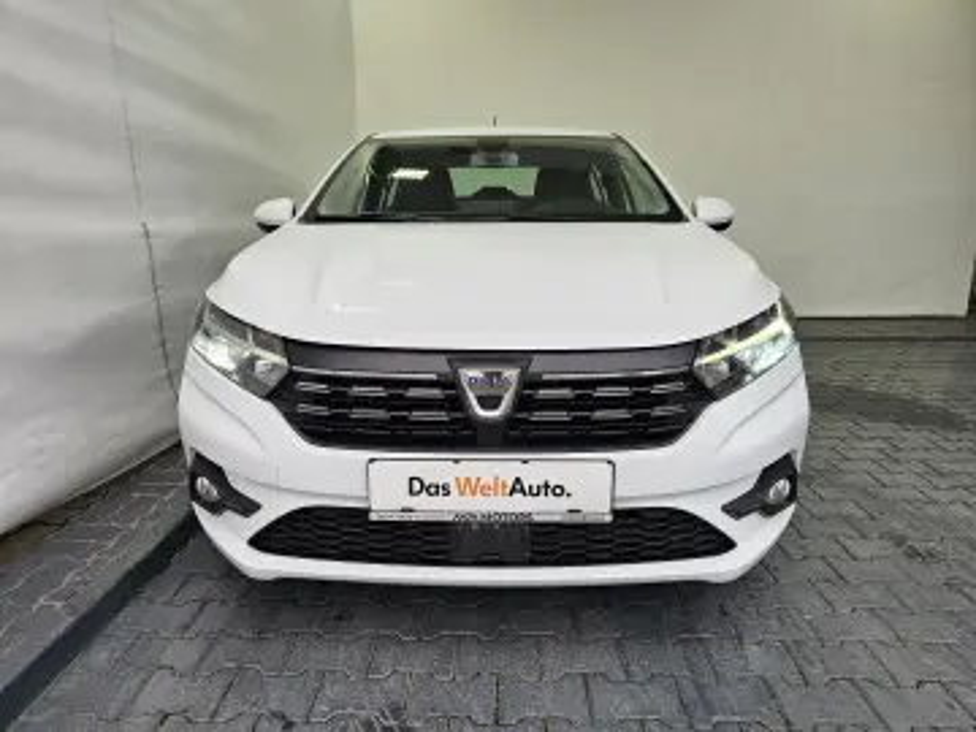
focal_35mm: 23
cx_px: 488
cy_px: 366
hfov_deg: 73.9
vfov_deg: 58.9
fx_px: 648
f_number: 1.7
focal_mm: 6.3
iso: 20
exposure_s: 1/128
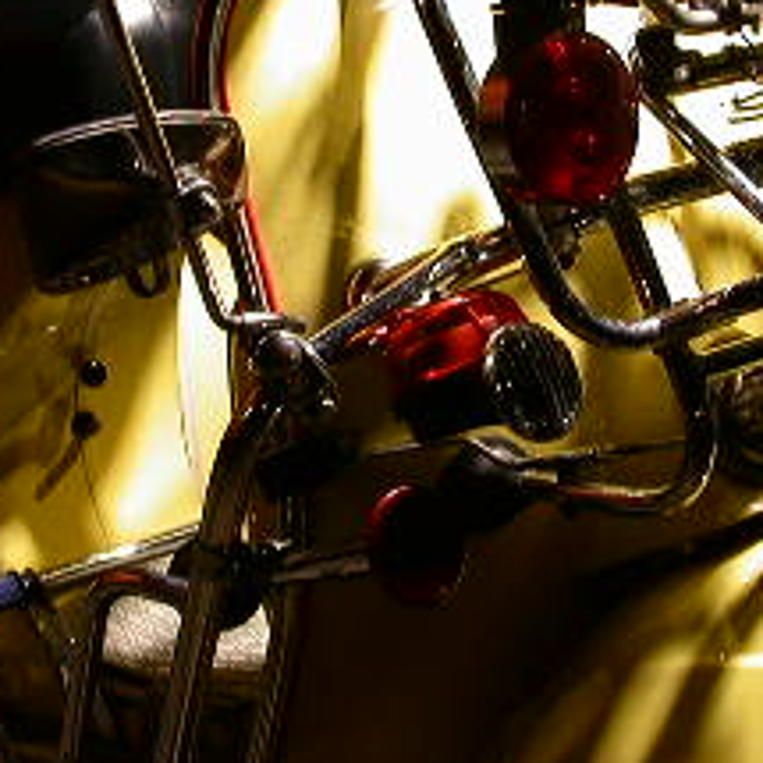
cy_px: 241
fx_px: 2494
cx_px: 401
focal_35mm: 100
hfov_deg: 17.4
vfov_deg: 17.3
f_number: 2.6
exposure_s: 1/21.9
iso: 100
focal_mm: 7.85
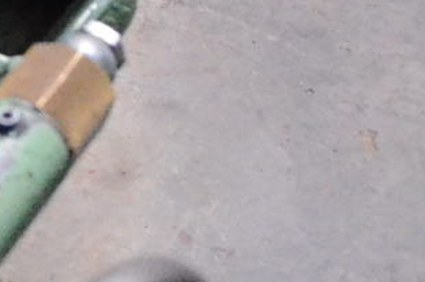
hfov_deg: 8.6
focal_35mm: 237
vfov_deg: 5.6
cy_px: -406
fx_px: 2794
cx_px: -140
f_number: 3.5
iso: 6400
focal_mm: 20
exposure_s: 1/200
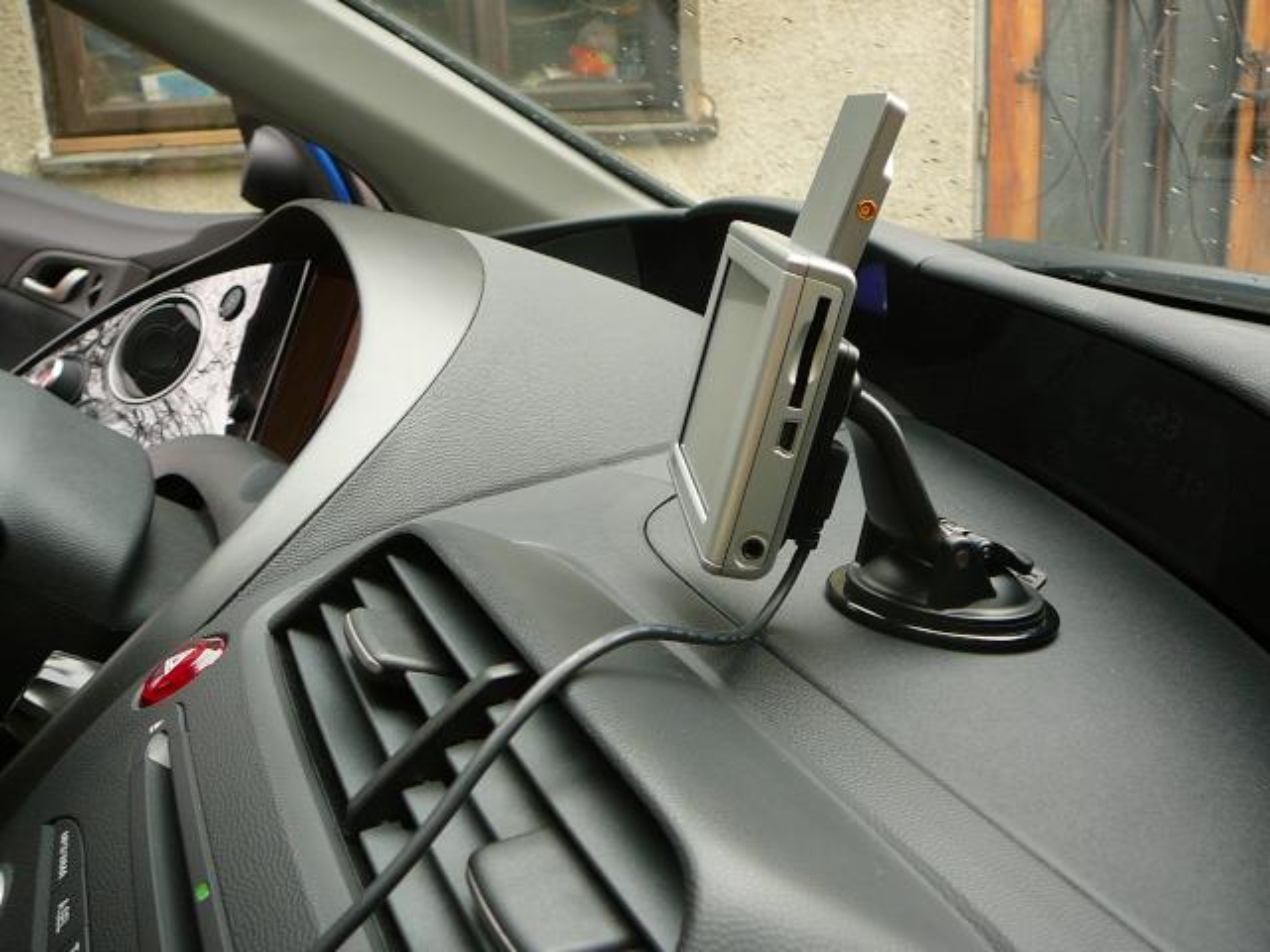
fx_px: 1284
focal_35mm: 35
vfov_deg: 40.7
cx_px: 635
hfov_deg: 52.6
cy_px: 476
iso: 100
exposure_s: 1/60
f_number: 2.8
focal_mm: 5.2
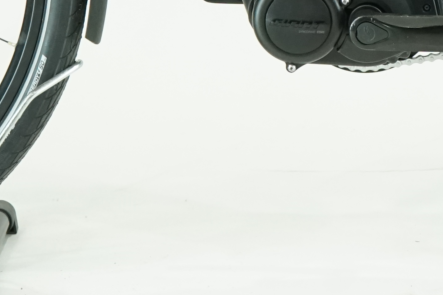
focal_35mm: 198
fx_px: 2436
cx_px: 296
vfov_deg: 6.7
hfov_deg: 10.4
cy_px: -282
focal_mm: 47
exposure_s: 1/200
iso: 2500
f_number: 6.3
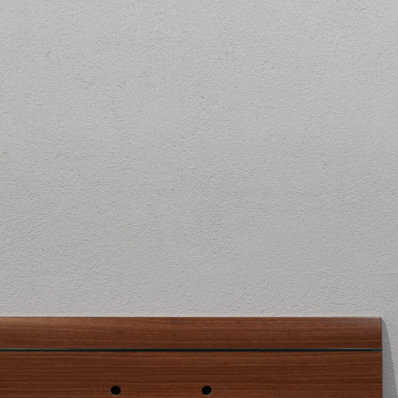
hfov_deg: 22.5
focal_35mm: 77
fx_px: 1002
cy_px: 233
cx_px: 173
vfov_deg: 22.5
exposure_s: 1/125
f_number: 5.6
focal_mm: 20
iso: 400
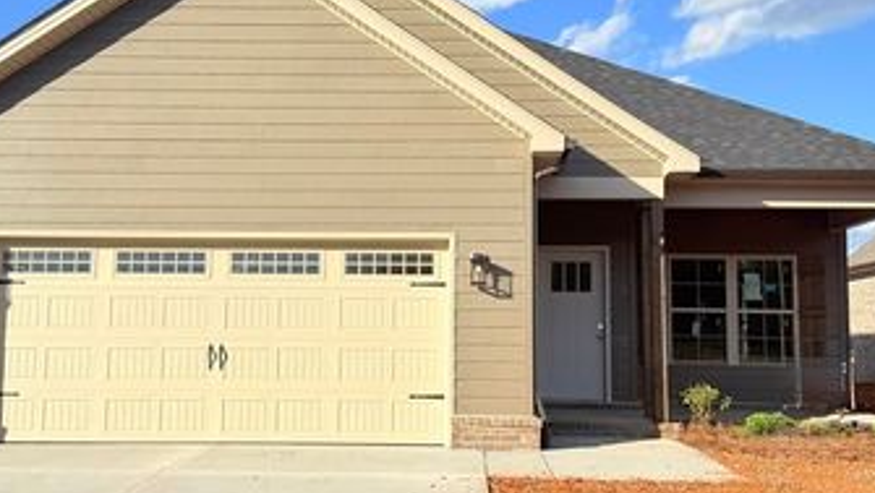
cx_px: 413
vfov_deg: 30.5
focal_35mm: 39
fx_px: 906
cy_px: 231
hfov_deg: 51.5
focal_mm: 6.76
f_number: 1.78
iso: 80
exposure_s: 1/3584
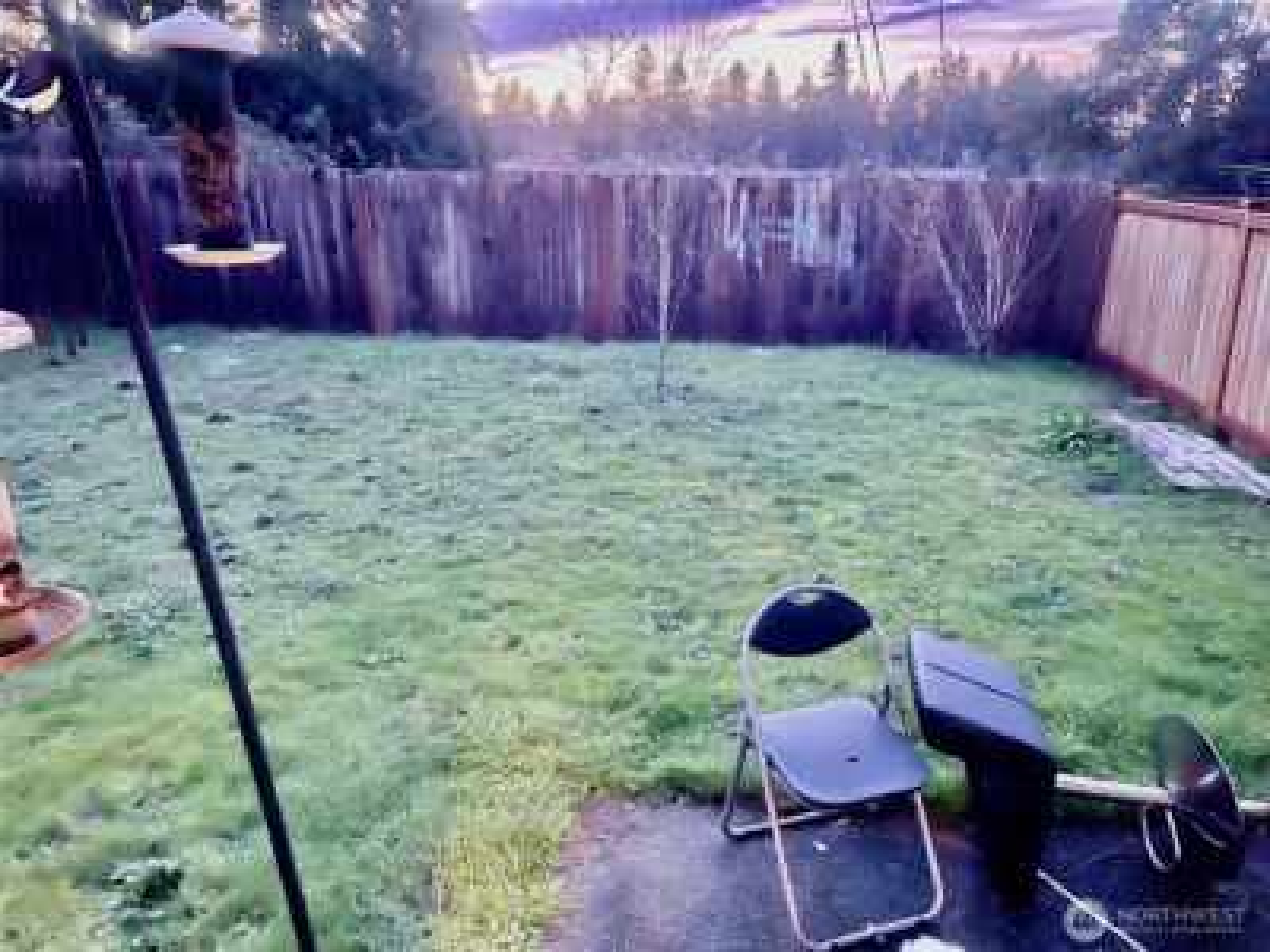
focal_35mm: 25
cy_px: 476
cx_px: 635
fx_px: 917
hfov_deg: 69.4
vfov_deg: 54.9
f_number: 1.6
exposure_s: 1/11
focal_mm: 5.1
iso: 640
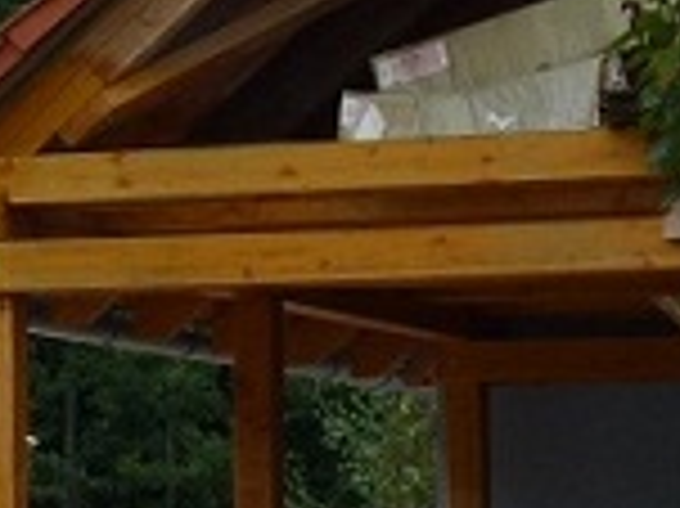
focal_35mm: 282
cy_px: 488
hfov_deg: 7.0
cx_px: -2
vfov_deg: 5.3
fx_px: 5535
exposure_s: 1/250
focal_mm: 10.9
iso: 100
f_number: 4.5
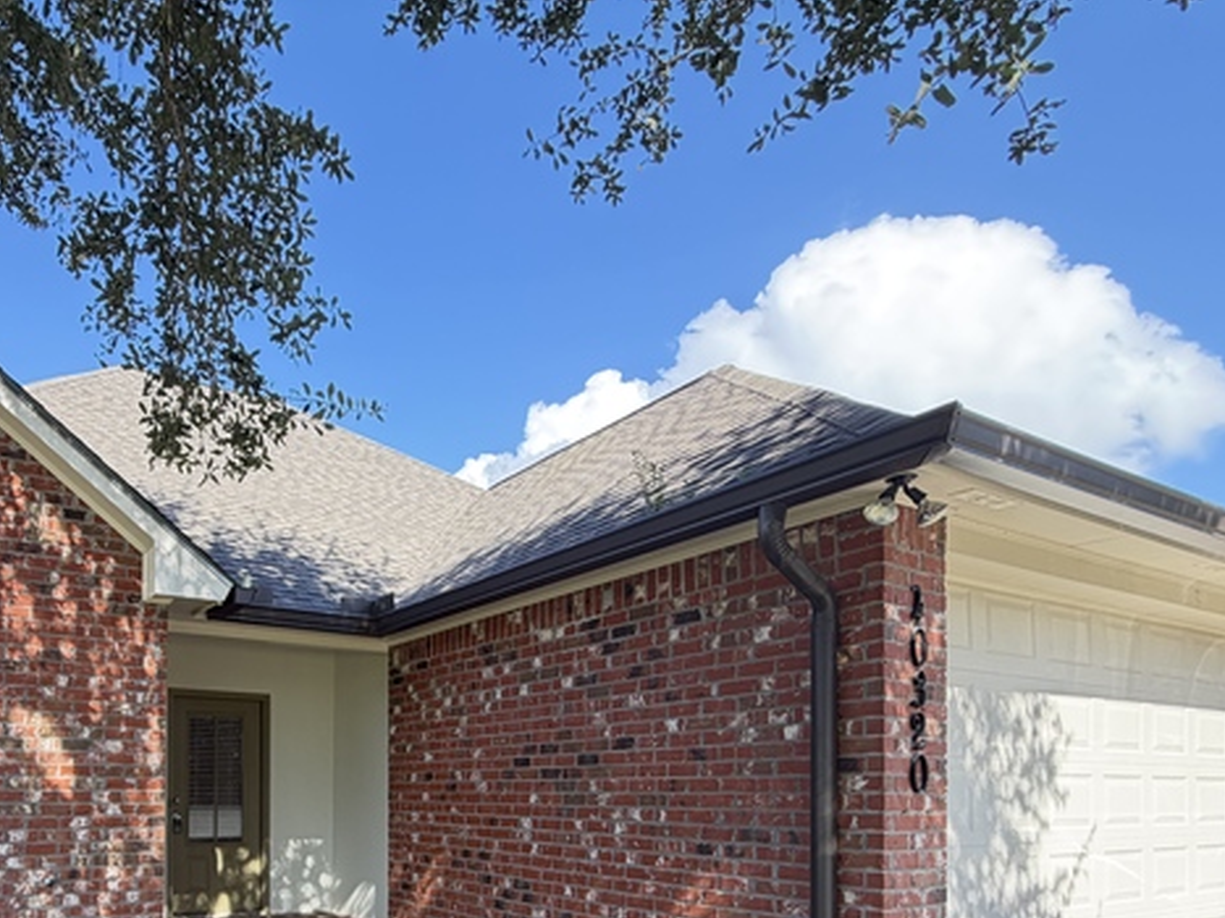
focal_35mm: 24
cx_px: 328
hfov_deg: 67.7
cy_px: 784
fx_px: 849
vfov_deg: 51.7
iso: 40
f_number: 2.2
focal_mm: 2.22
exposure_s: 1/161
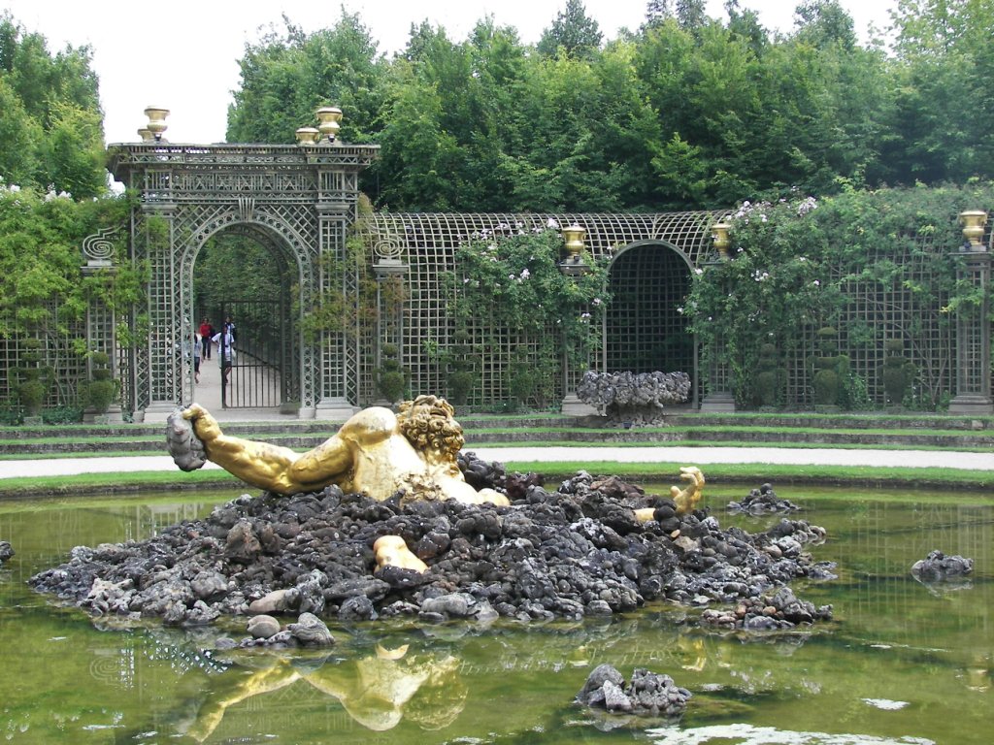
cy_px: 372
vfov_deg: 21.9
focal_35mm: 67
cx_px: 497
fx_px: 1924
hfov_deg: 29.0
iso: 50
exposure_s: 1/250
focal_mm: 11.2
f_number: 2.8
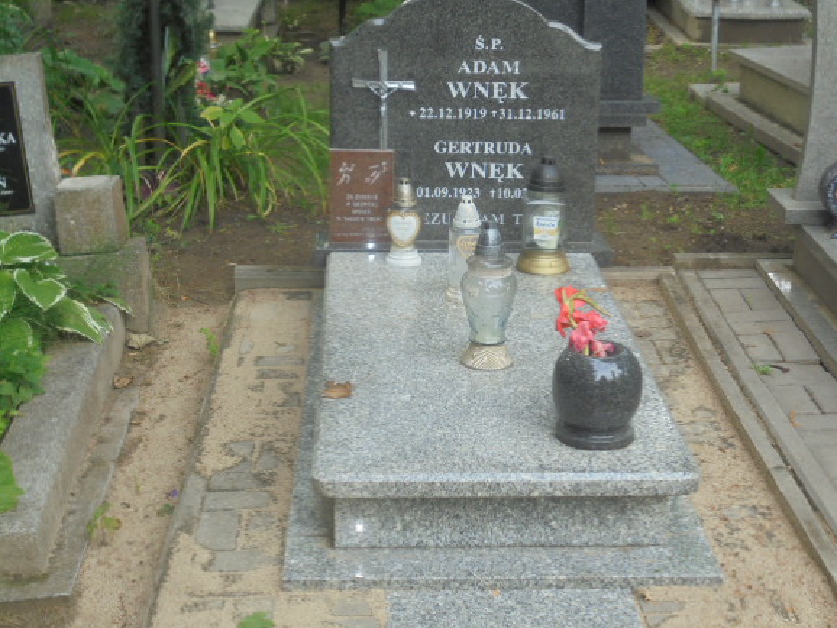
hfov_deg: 31.2
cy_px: 305
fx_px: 1500
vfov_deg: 23.7
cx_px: 462
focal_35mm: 62
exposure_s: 1/40
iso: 100
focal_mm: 10.1
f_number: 5.2
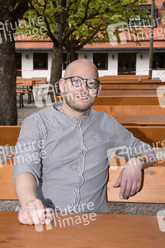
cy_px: 124
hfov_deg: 25.9
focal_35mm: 52
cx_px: 82
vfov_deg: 38.2
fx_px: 358
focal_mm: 52
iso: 250
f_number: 10
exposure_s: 1/160
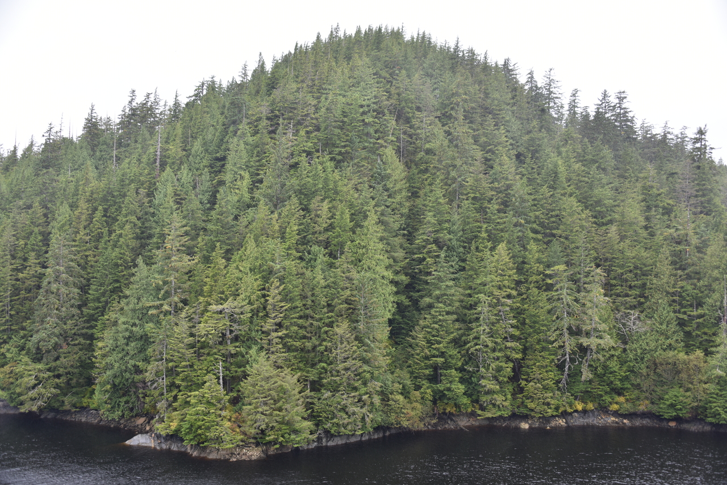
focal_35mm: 38
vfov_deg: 35.1
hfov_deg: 50.7
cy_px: 242
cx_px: 364
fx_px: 768
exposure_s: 1/80
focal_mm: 38
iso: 100
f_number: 4.5
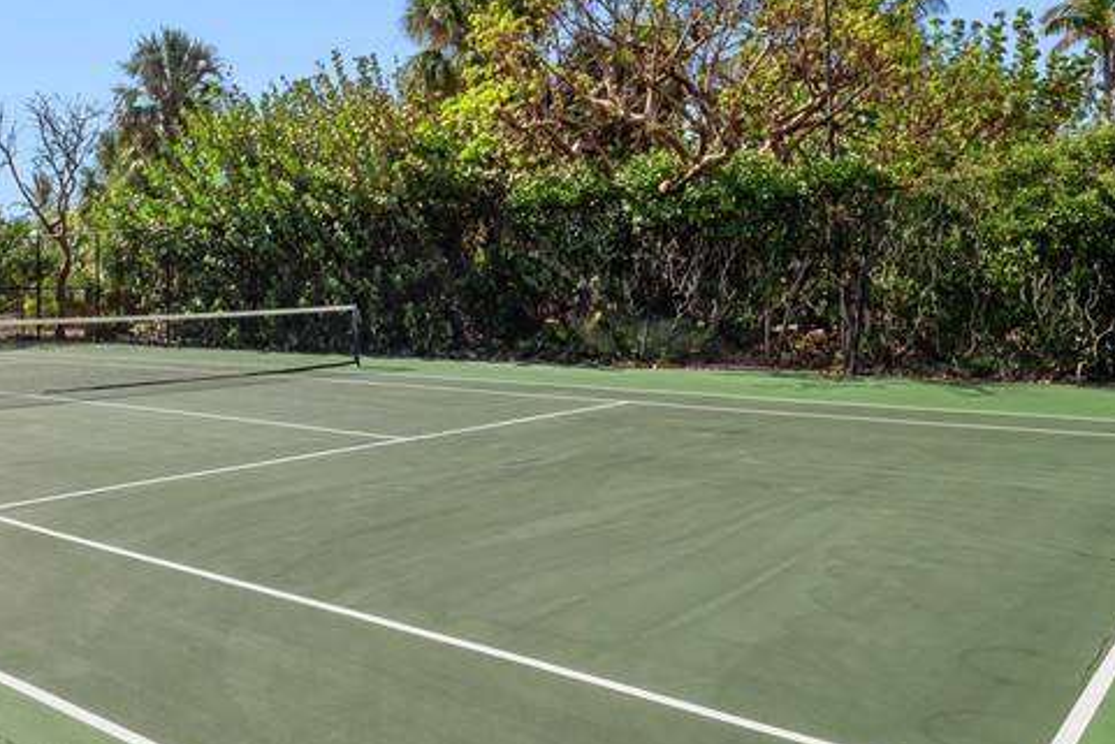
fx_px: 960
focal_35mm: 31
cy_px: 315
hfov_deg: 58.6
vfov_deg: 42.2
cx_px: 350
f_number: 7.1
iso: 200
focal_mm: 7
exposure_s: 1/500
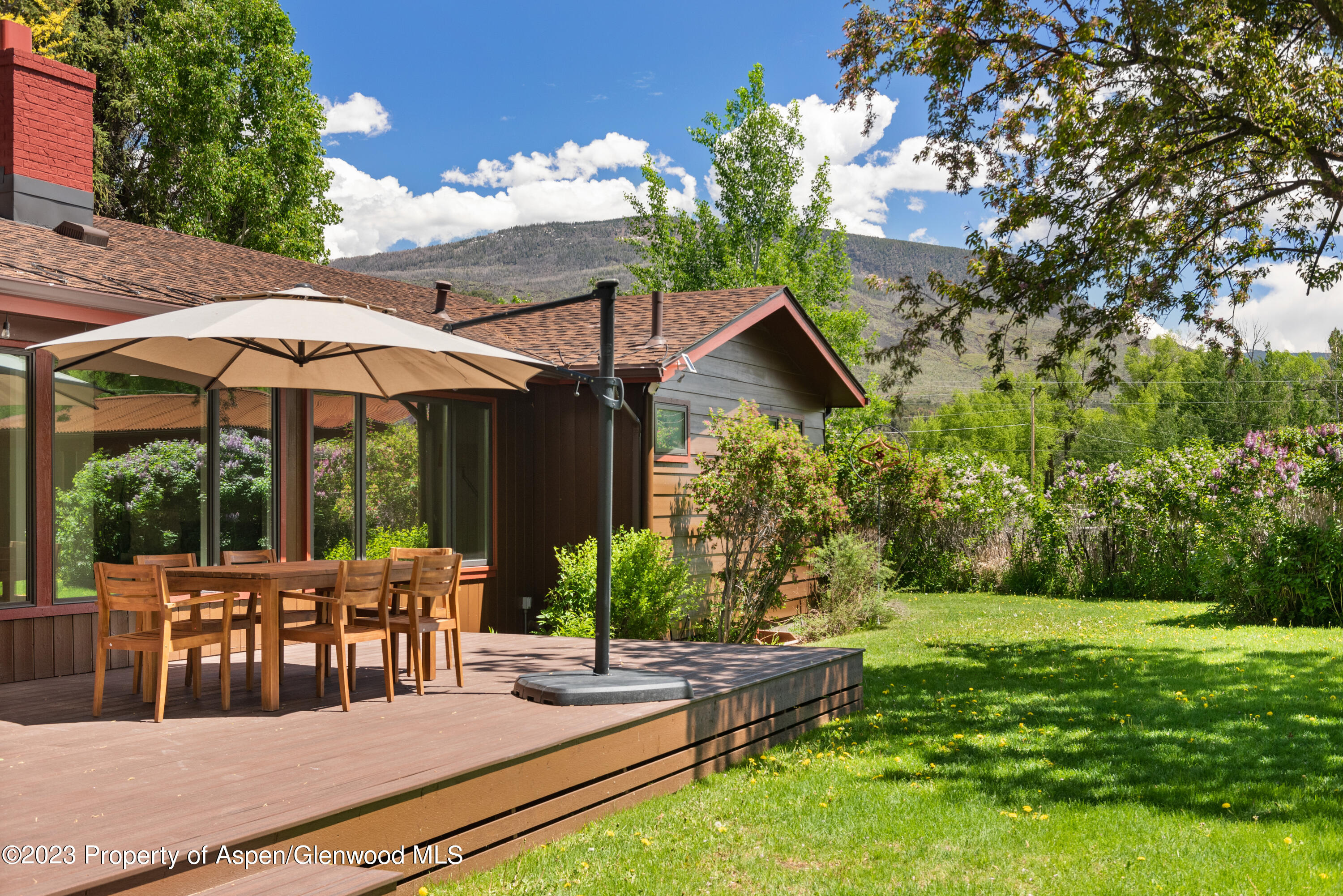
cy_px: 448
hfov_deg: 48.4
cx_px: 672
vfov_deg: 33.4
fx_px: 1493
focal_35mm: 40
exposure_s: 1/160
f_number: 7.1
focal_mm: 40
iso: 400
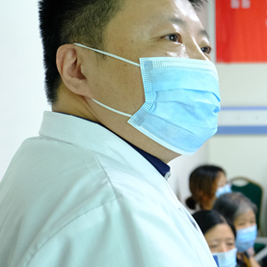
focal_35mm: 58
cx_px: 307
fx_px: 506
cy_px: 149
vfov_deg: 29.5
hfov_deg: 26.7
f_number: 2.8
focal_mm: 18
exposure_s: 1/100
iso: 2000
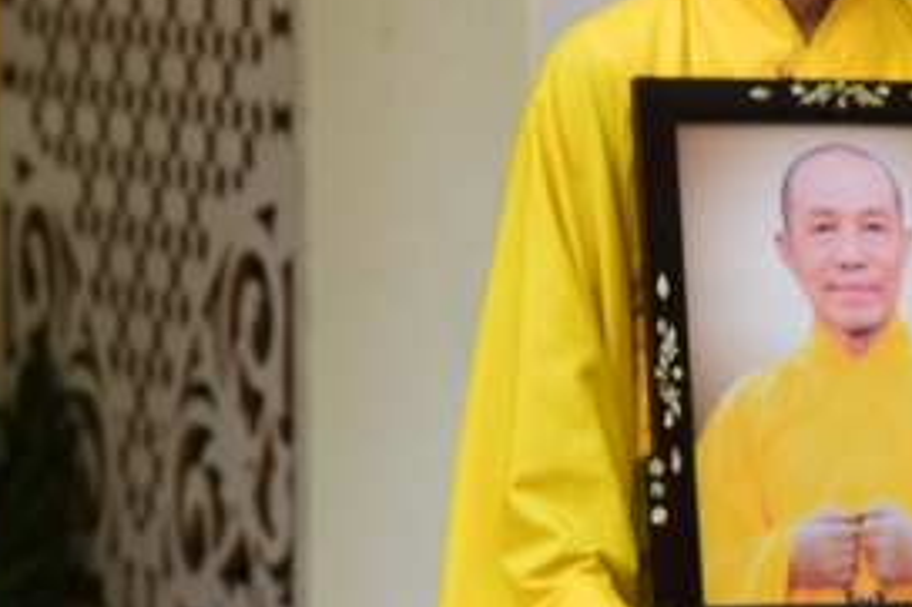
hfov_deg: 7.6
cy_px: 82
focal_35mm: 268
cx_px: 992
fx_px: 6785
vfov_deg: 5.1
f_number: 4.5
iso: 200
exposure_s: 1/40
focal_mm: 112
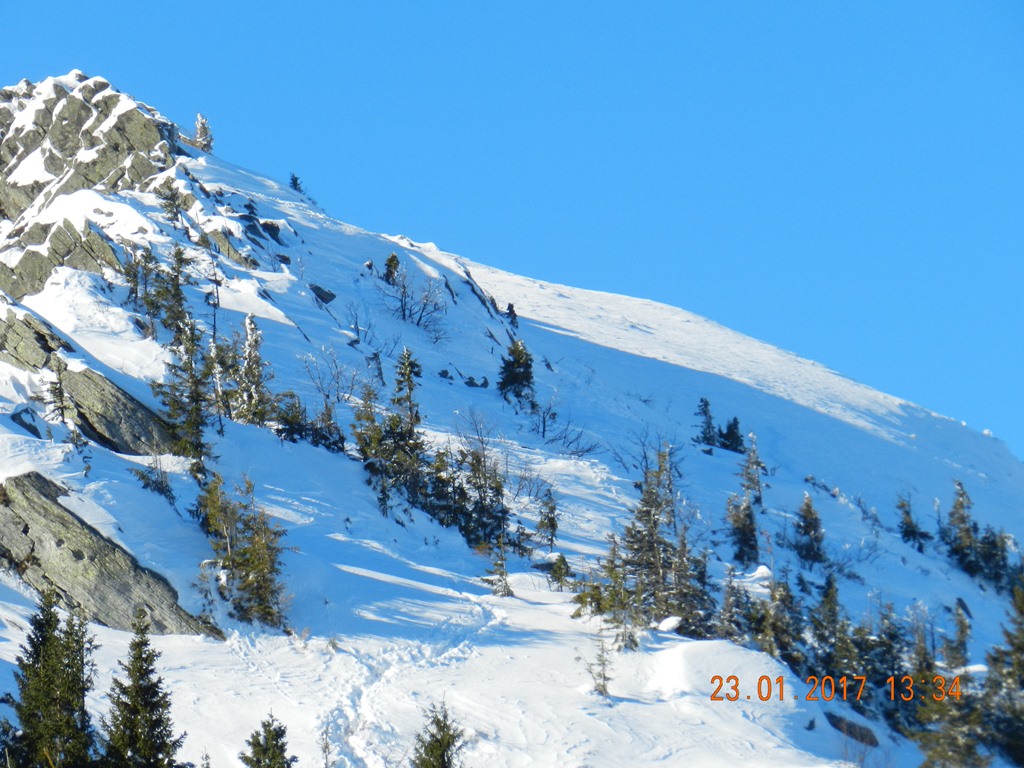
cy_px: 384
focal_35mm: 309
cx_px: 512
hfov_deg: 6.4
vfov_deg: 4.8
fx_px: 9141
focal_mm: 55
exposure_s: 1/800
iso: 160
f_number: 5.4
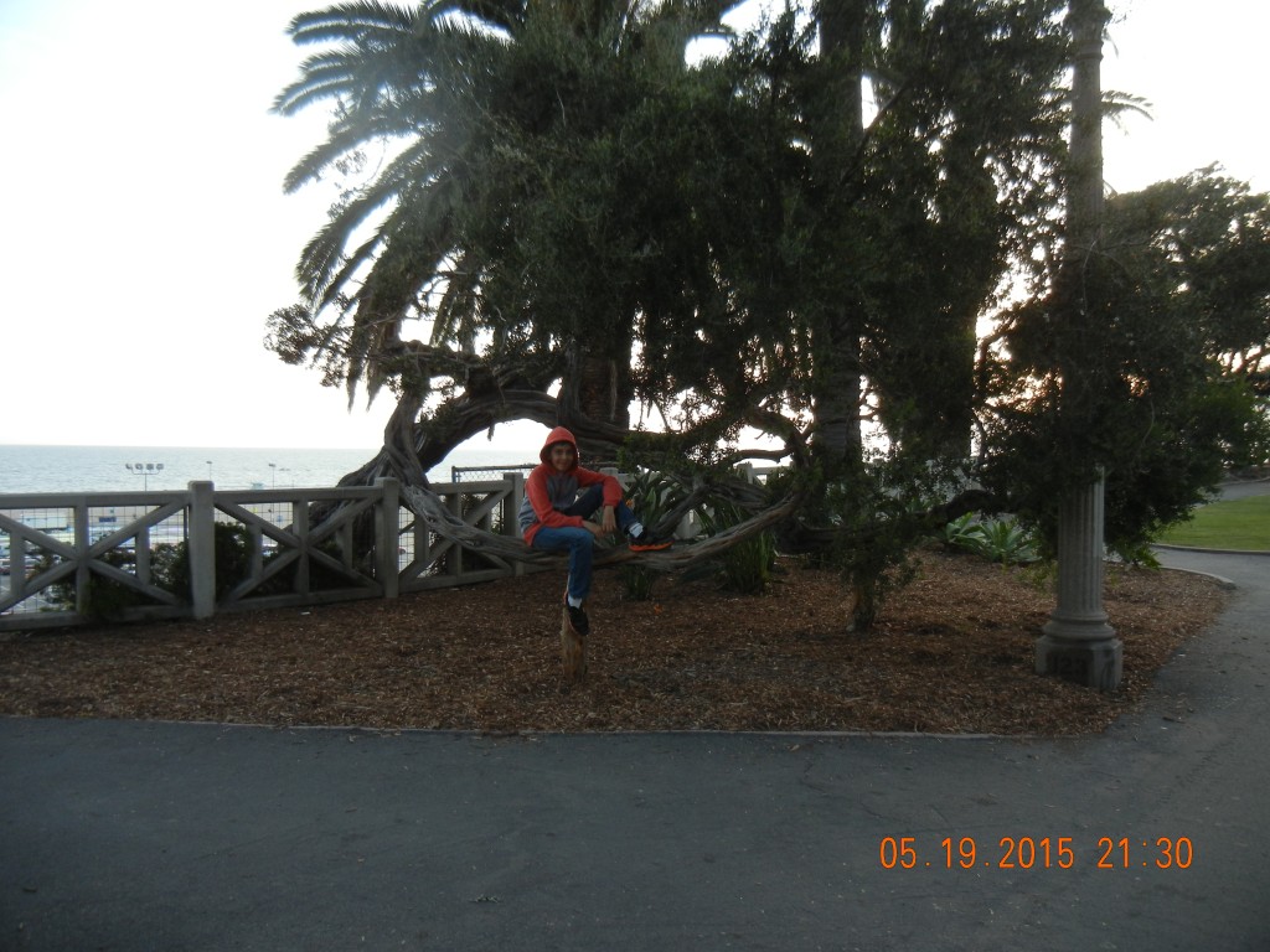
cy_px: 476
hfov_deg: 60.0
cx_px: 635
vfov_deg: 46.8
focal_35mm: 30
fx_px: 1101
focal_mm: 5.4
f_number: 3.5
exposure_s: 1/120
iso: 160
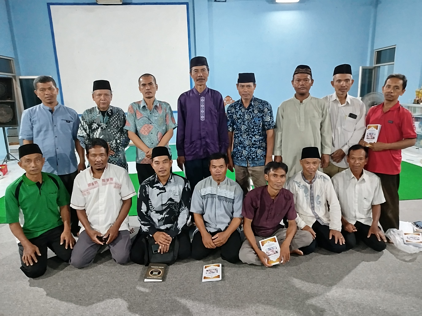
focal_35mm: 24
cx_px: 211
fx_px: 293
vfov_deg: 56.8
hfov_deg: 71.6
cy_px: 158
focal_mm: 5.31
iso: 800
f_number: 1.7
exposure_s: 1/17
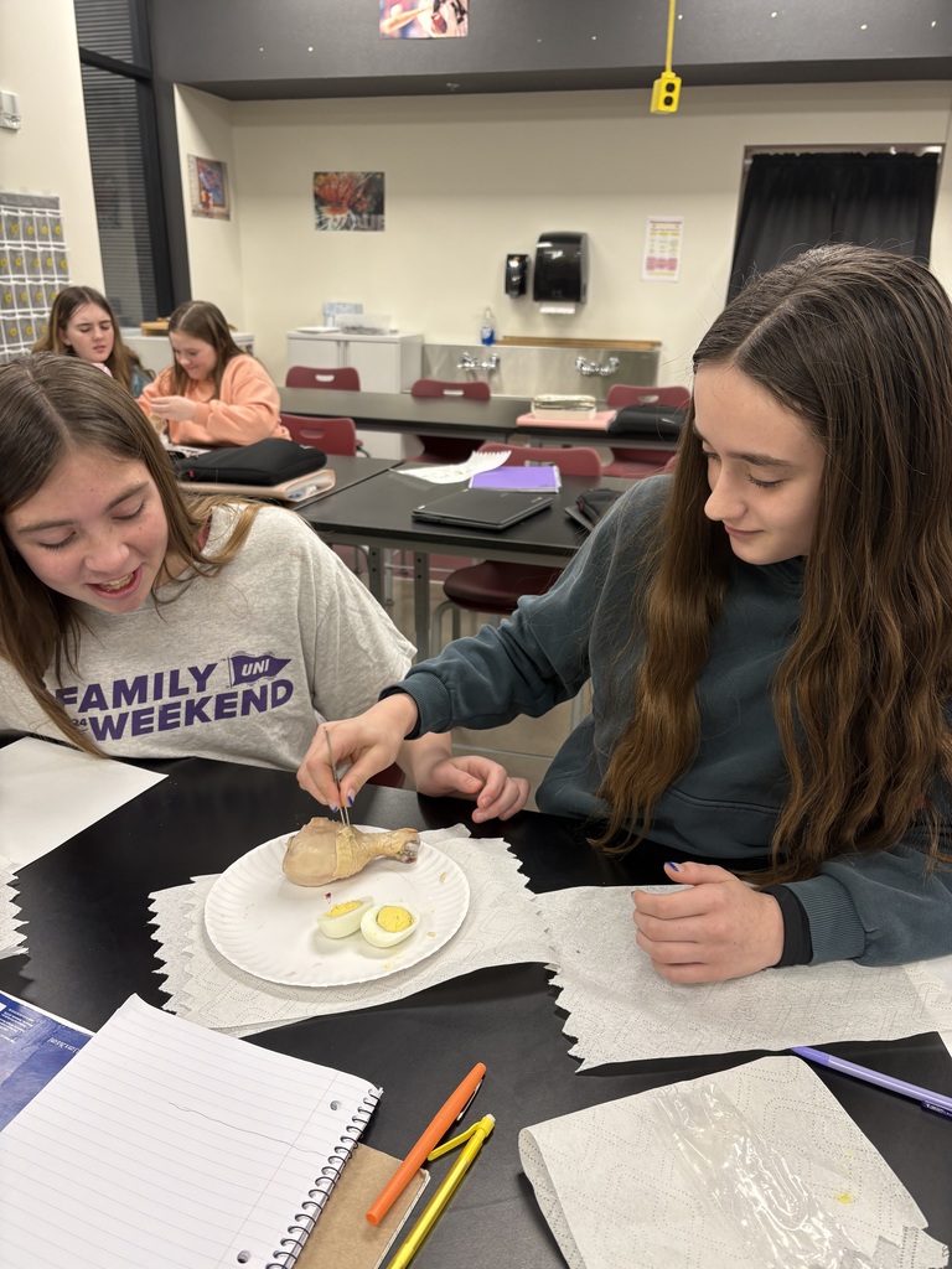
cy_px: 634
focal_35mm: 26
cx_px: 476
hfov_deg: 53.1
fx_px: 953
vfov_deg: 67.3
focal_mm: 5.96
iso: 80
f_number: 1.6
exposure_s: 1/60
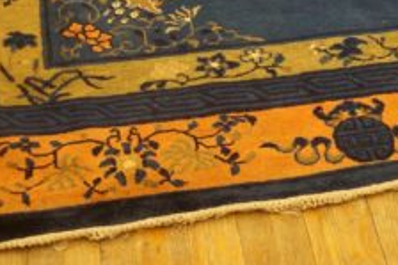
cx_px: 261
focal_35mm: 84
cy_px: -77
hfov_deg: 24.0
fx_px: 932
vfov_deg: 15.4
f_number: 4
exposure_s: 1/160
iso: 3200
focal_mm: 21
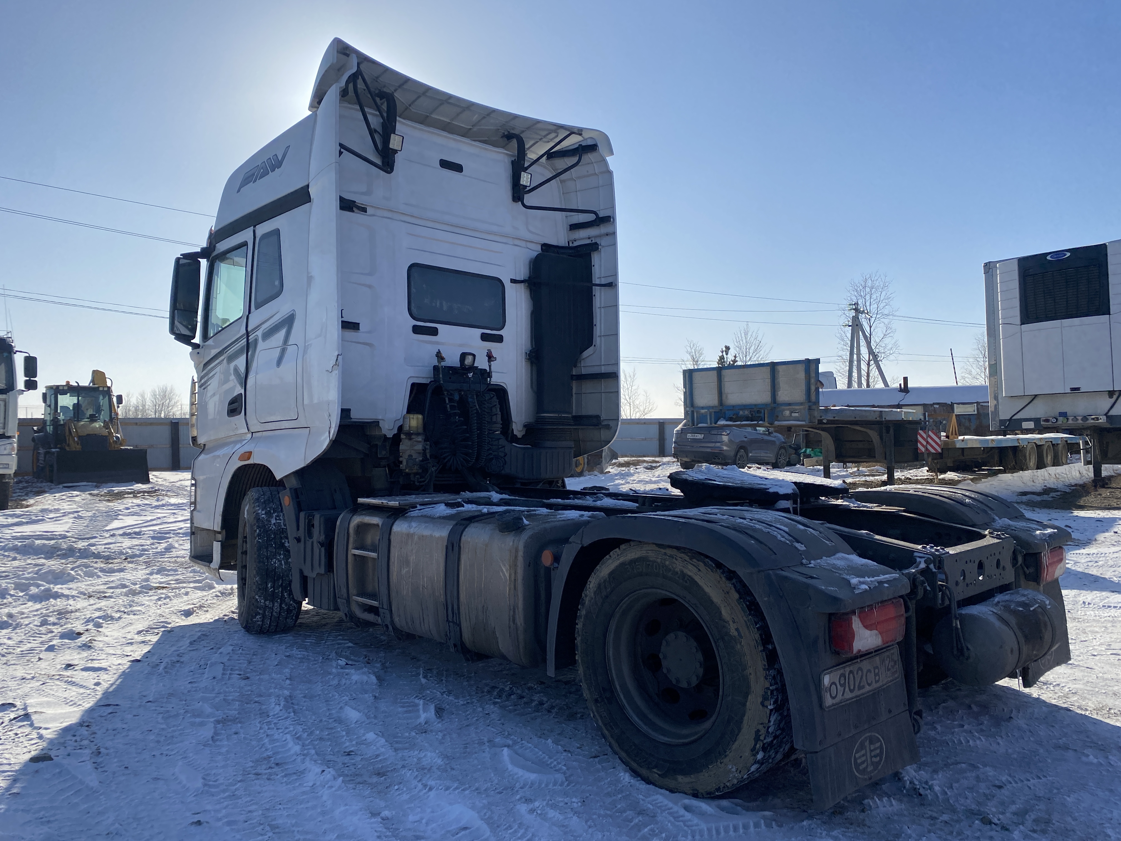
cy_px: 420
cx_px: 560
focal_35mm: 26
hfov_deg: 67.3
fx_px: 842
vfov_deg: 53.1
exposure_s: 1/5236
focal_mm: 4.25
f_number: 1.8
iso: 32
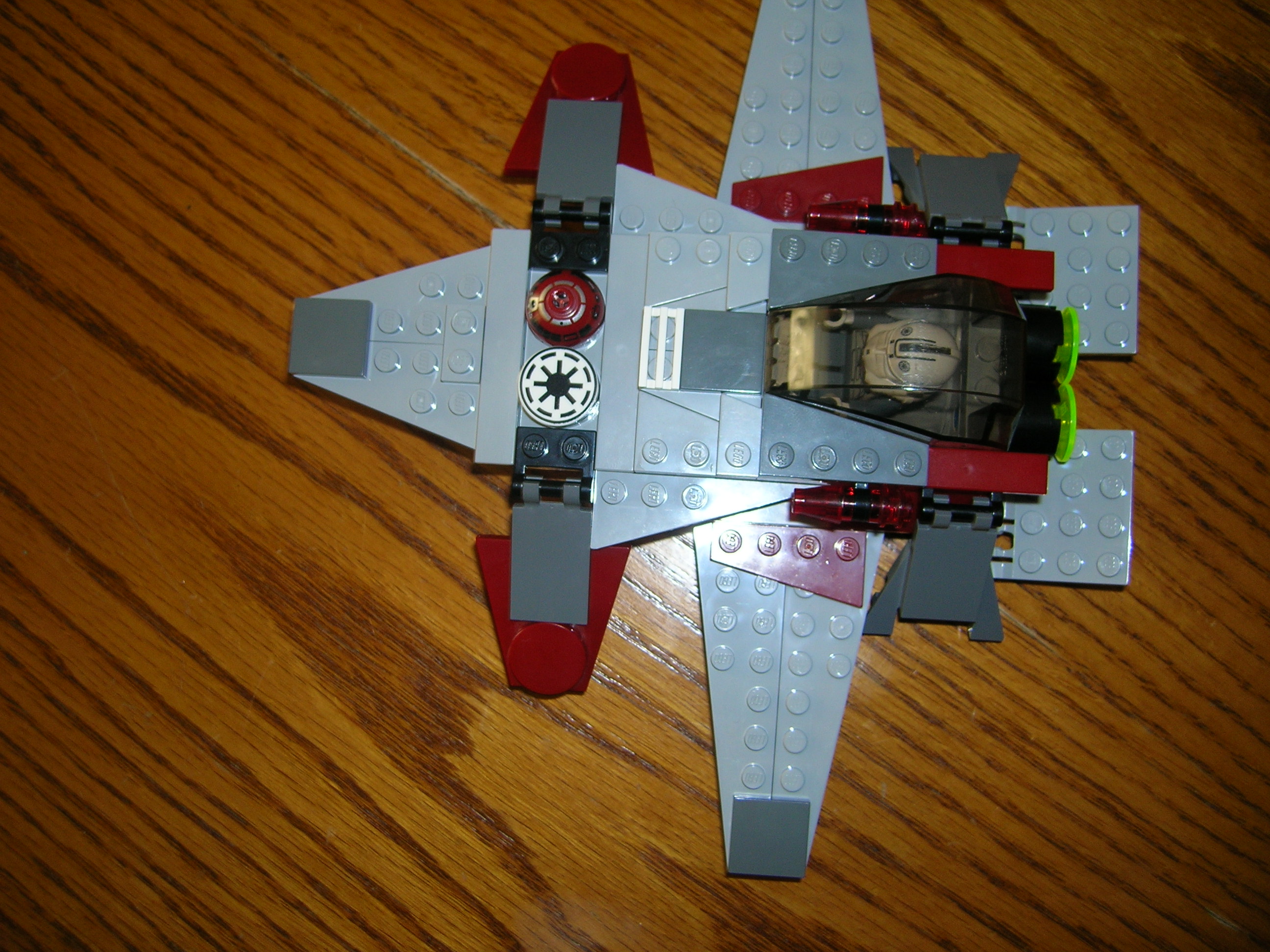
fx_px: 1247
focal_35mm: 34
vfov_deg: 41.8
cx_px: 635
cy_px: 476
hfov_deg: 54.0
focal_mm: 5.7
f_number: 2.9
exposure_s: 1/60.1
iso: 50
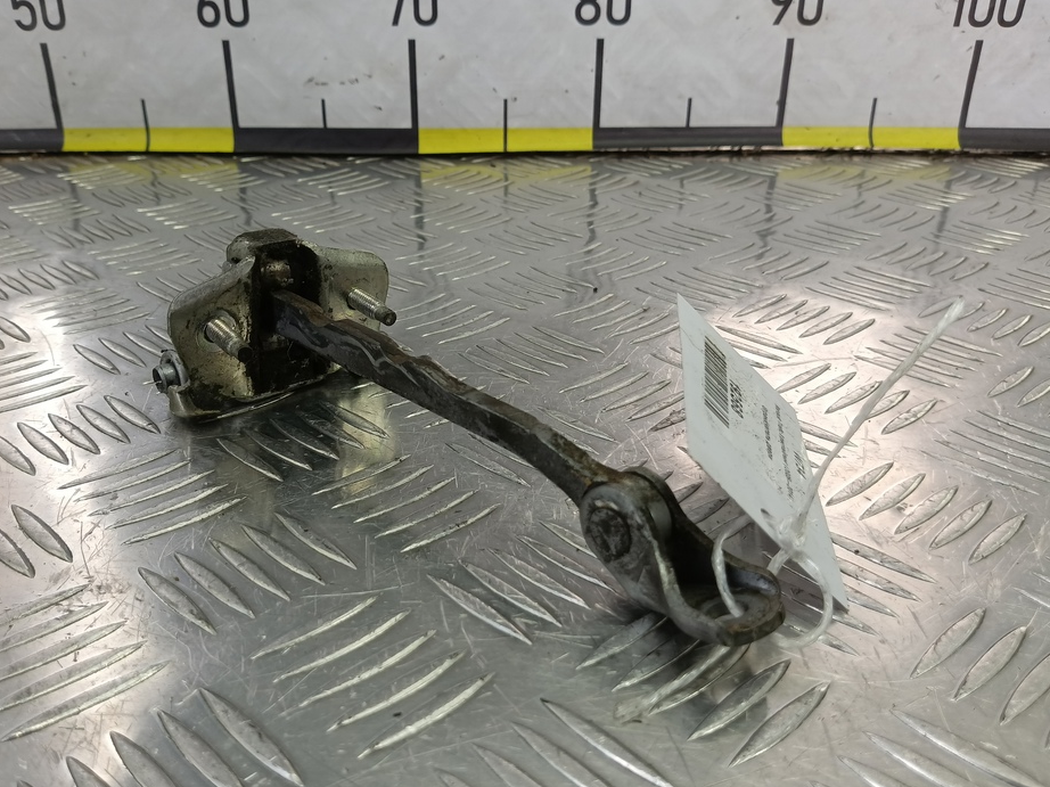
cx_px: 485
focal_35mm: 30
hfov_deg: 59.9
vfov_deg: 46.7
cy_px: 435
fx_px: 910
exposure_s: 1/100
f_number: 1.6
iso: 153
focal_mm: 4.11
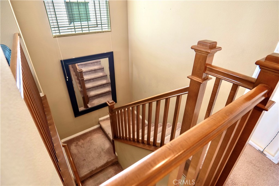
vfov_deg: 67.3
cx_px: 140
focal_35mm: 18
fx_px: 139
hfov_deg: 90.0
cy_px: 93
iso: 320
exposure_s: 1/400
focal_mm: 12
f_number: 2.5
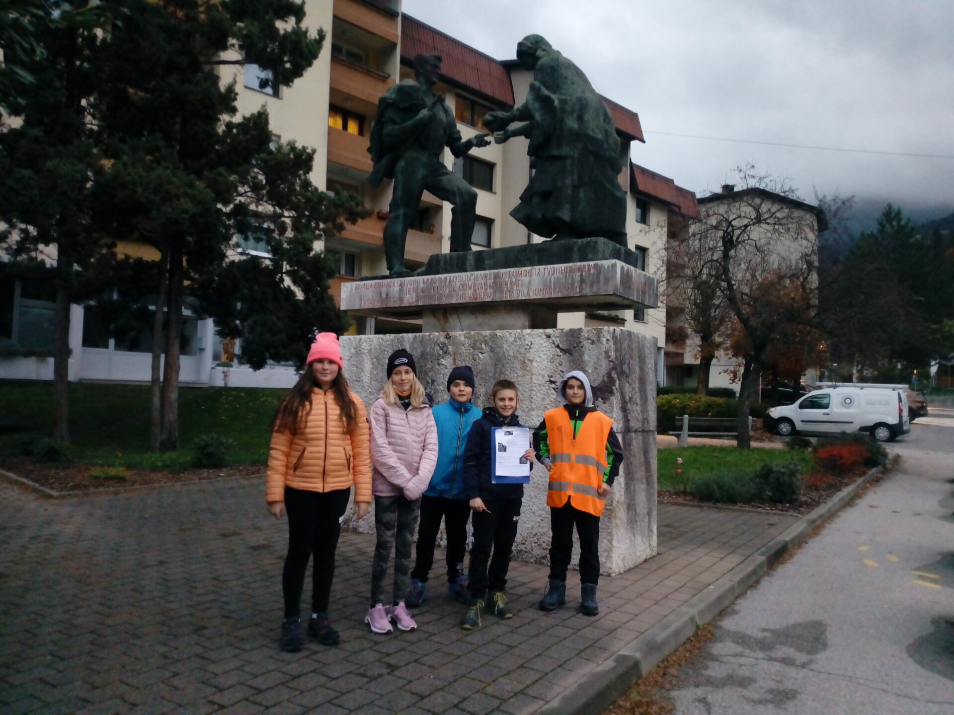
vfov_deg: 51.4
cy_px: 358
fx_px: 744
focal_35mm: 27
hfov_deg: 65.3
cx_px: 477
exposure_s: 1/20
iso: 633
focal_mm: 3.5
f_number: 2
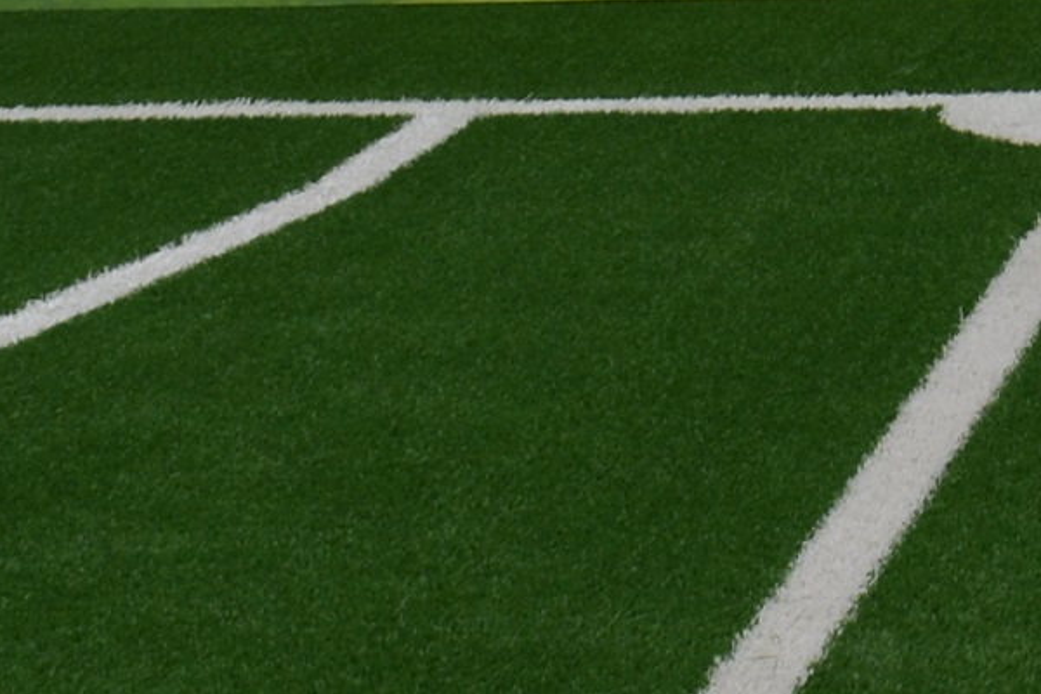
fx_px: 5783
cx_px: 2290
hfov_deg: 9.4
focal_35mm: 200
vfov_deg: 6.5
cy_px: -977
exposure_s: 1/250
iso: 180
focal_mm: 20
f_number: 8
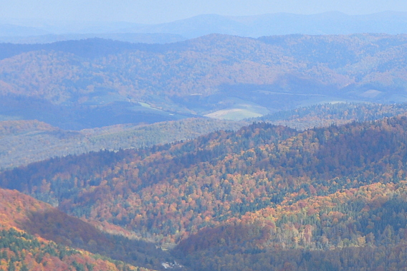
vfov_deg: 9.0
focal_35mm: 152
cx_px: 378
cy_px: 270
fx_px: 1717
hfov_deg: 13.4
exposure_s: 1/320
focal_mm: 48
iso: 400
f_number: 9
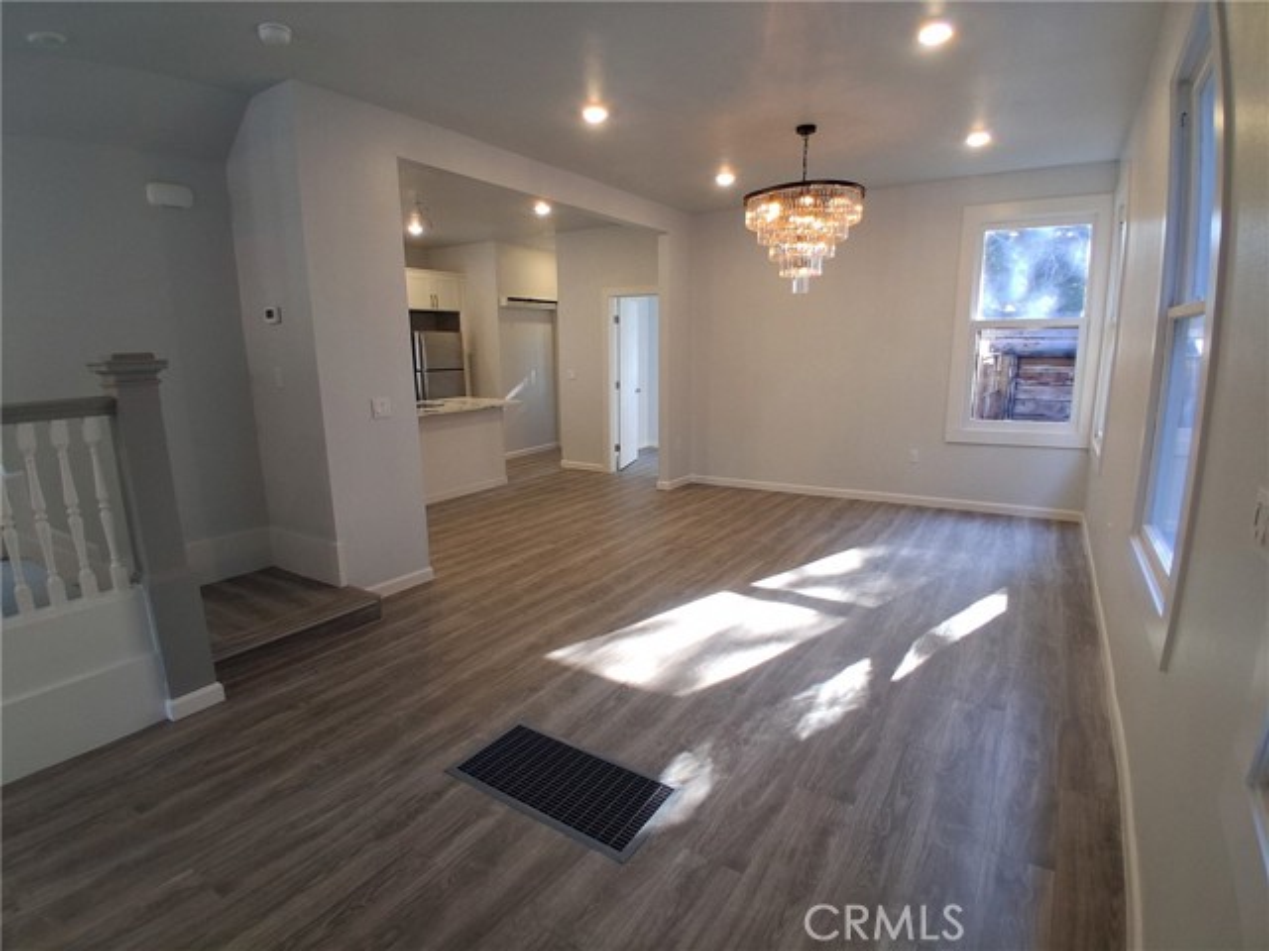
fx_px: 623
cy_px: 476
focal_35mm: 17
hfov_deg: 91.0
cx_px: 634
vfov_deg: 74.7
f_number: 2.2
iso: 100
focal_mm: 1.4
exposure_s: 1/60
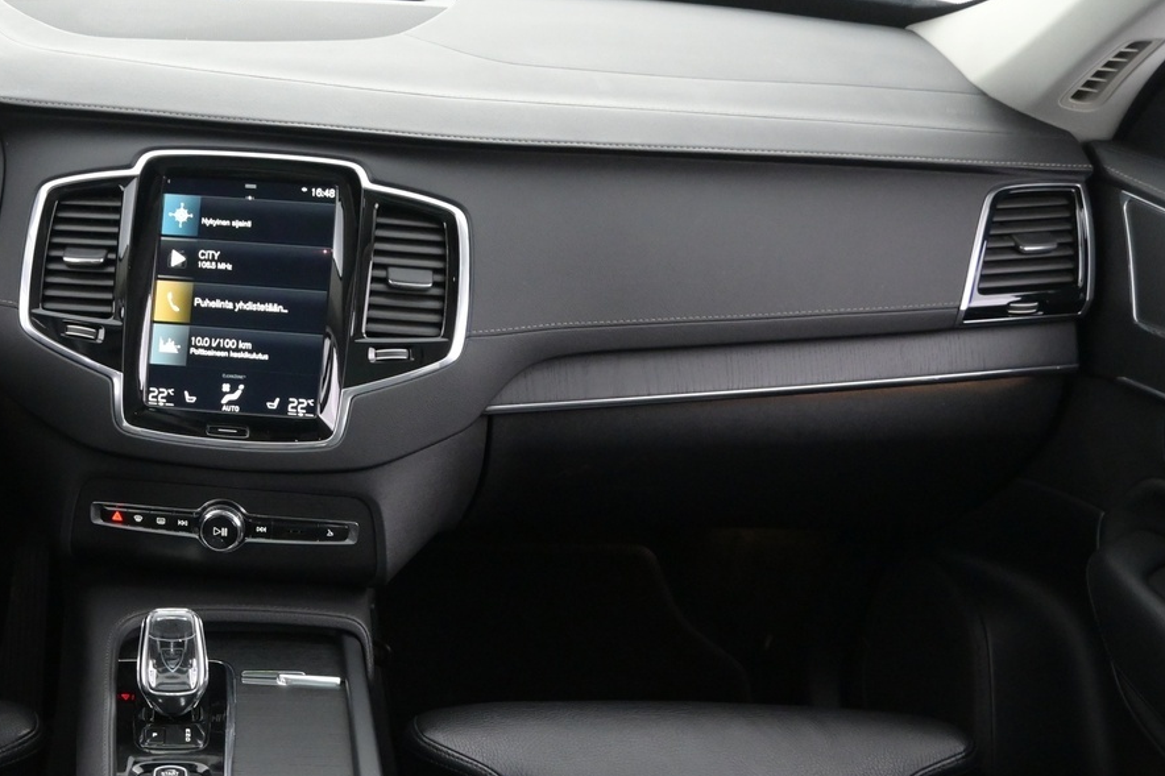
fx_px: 1424
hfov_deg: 42.1
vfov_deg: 29.7
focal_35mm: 44
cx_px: 199
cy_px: 643
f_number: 3.5
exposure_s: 1/25
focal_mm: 16
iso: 2500
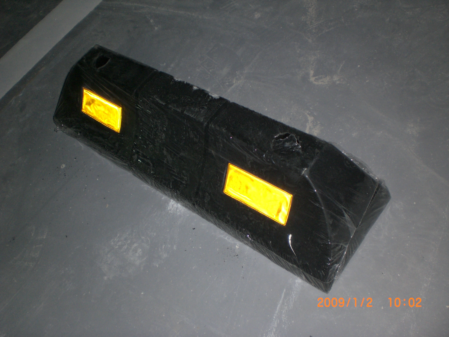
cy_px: 168
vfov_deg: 37.7
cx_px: 224
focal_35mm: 38
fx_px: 493
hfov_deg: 49.0
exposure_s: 1/60
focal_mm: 6.3
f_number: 3.1
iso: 100
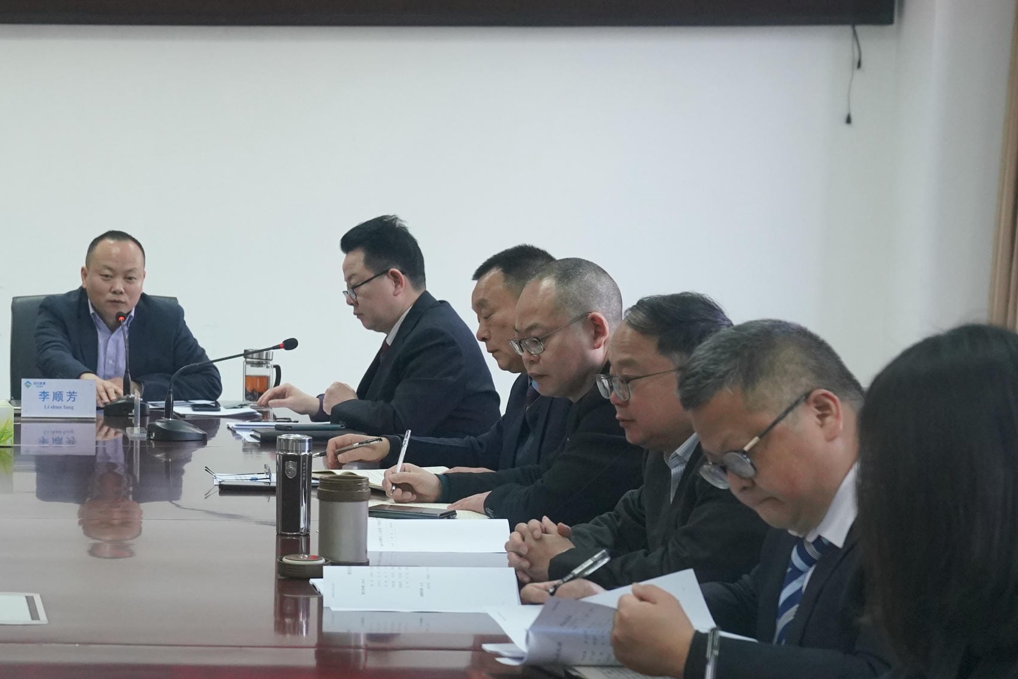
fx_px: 3252
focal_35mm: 115
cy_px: 431
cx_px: -100
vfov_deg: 11.9
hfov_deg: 17.2
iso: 2500
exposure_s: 1/160
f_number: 4
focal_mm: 49
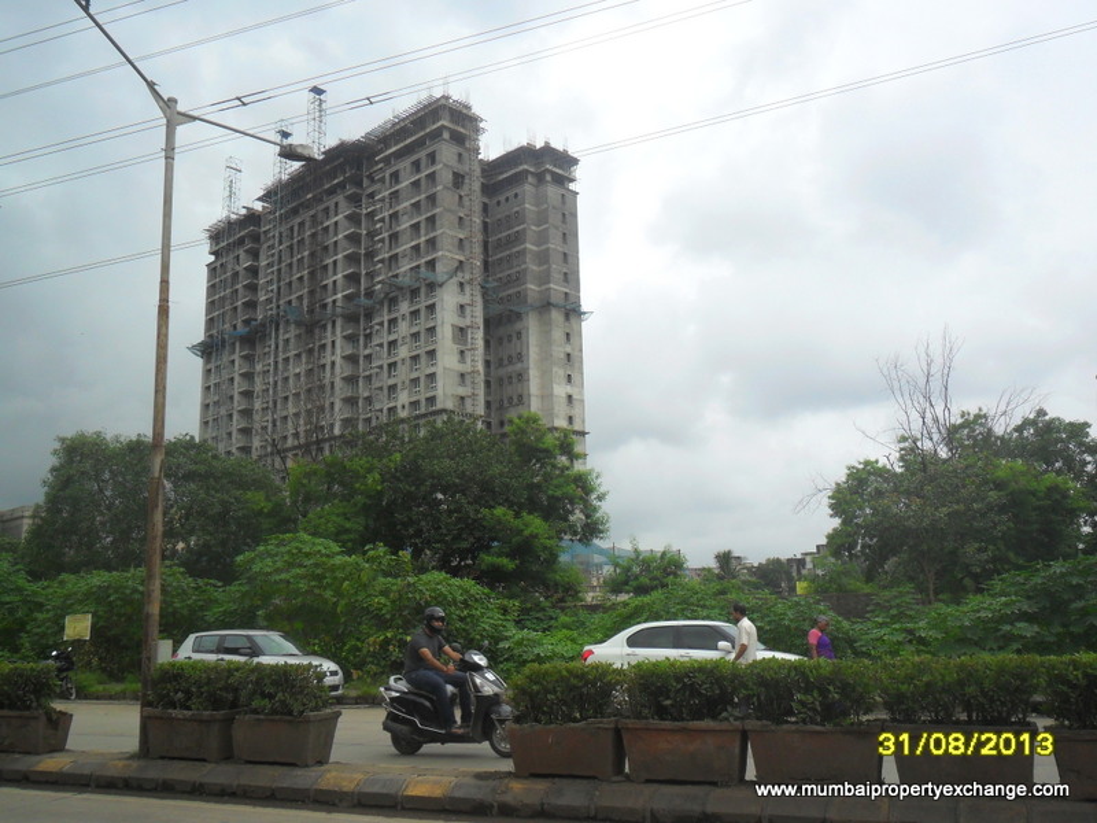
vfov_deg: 44.2
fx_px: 1014
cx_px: 548
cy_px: 412
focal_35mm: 32
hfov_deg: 56.8
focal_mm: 5.7
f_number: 3.7
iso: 100
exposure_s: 1/750
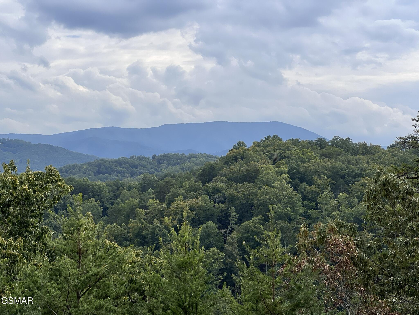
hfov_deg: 25.3
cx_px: 210
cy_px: 158
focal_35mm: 77
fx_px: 932
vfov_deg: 19.1
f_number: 2.8
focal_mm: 9
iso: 32
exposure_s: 1/853
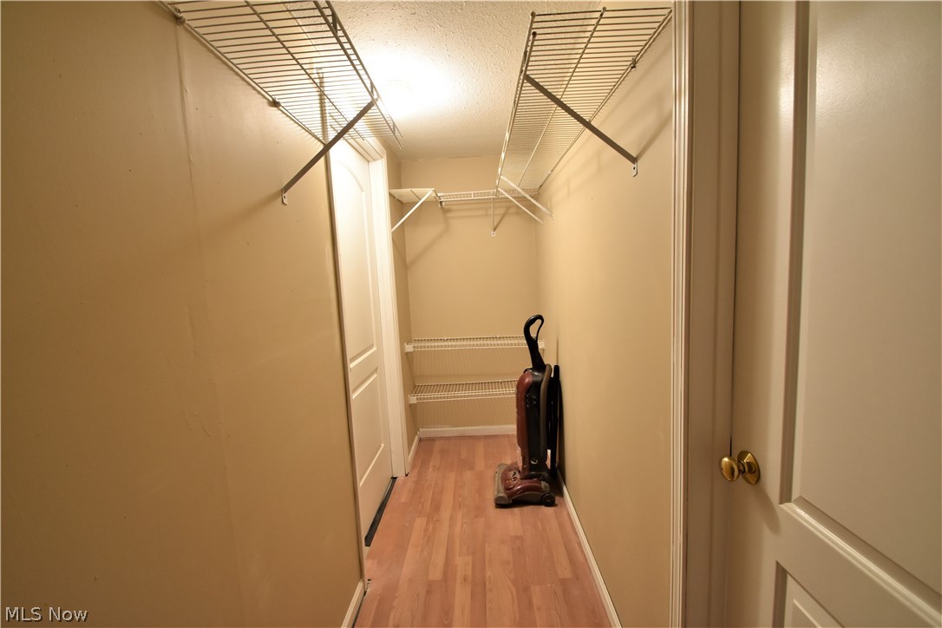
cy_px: 314
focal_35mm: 15
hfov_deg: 100.4
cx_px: 471
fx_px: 392
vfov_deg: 77.3
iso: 1000
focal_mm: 10
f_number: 8
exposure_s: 1/8
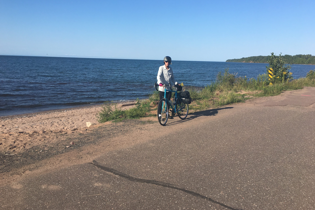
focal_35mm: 31
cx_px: 156
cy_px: 94
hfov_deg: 60.3
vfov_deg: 42.3
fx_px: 271
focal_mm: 4.15
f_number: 2.2
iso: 25
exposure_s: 1/1789
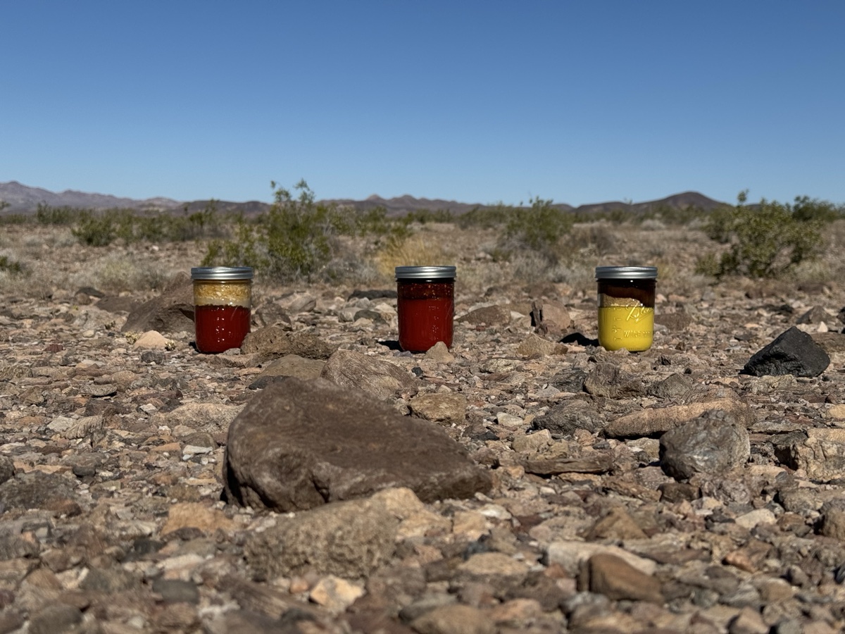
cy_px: 317
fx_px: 1172
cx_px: 422
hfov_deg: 39.7
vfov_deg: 30.3
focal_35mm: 48
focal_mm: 6.76
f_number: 1.78
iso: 64
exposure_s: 1/7937
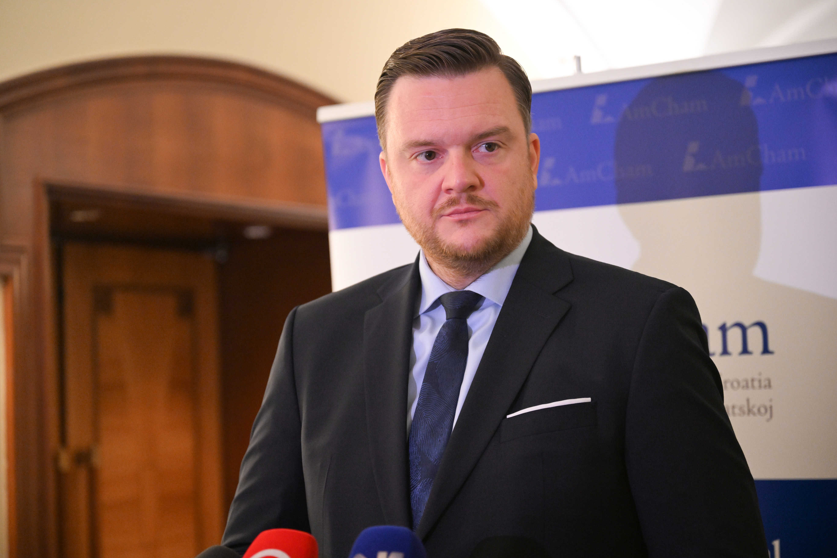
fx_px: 1651
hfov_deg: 28.5
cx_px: 420
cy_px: 279
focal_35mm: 71
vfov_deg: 19.2
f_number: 2.8
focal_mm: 70
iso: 3600
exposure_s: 1/160
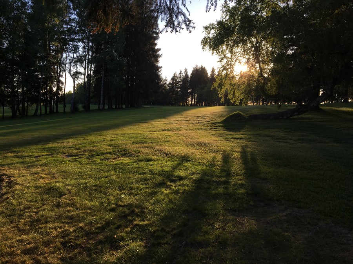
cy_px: 132
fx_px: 296
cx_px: 176
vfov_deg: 48.2
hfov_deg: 61.7
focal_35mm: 29
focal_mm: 4.15
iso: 25
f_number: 2.2
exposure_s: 1/646
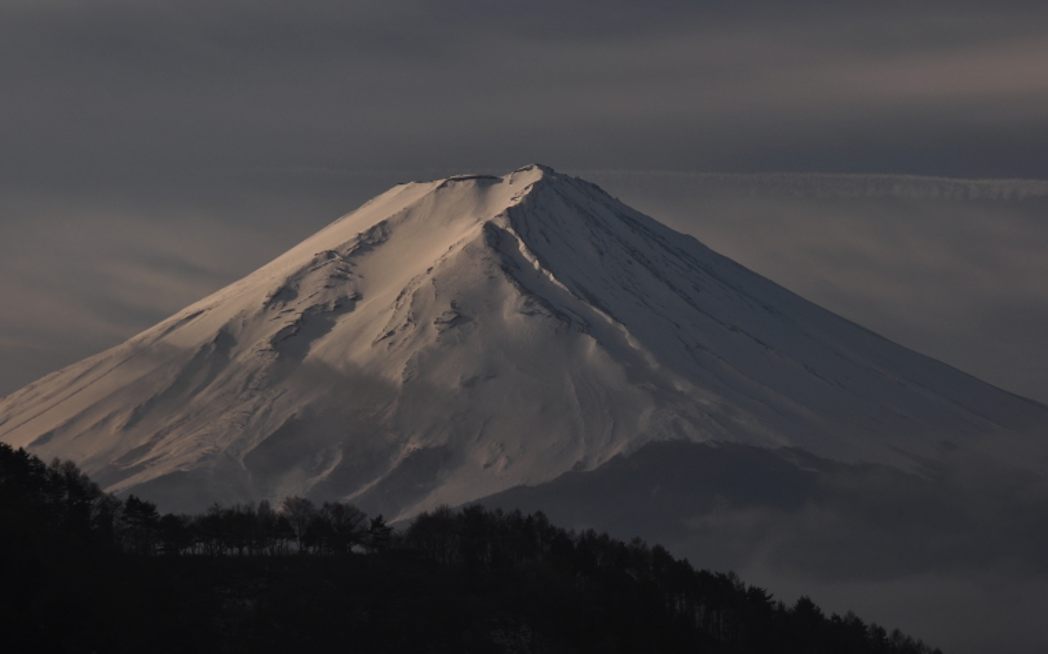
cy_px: 309
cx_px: 537
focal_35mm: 153
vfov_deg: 8.6
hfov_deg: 13.7
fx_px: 4355
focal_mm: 95
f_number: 11
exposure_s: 1/160
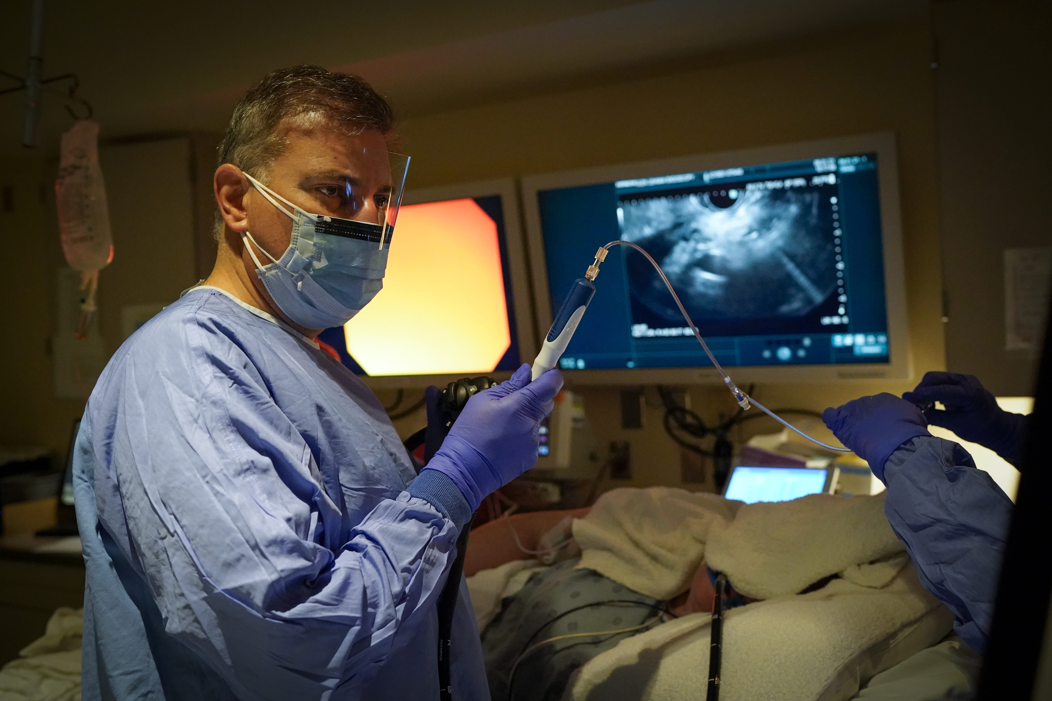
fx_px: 1023
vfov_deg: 37.9
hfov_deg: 54.4
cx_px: 526
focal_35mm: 35
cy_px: 350
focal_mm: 35
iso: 8000
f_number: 3.5
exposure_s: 1/250
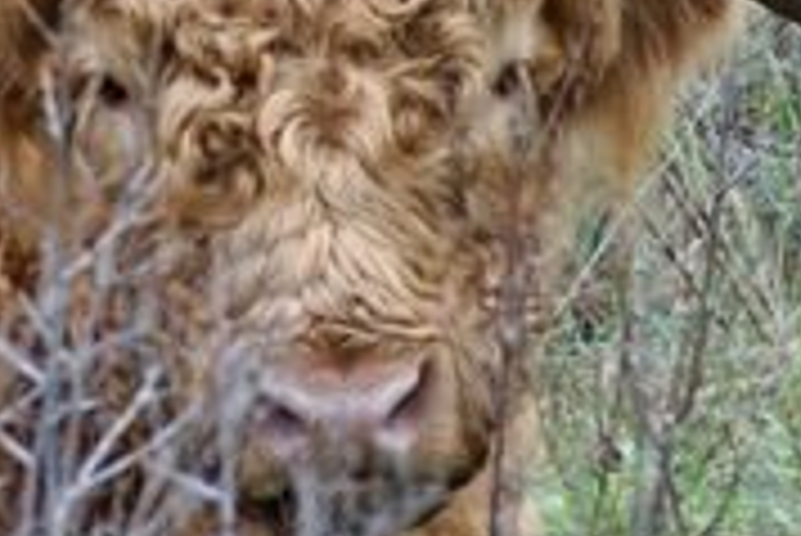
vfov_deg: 1.0
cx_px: 230
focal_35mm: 1410
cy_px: 101
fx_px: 31397
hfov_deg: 1.5
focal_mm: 200.72
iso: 125
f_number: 5.6
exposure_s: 1/30
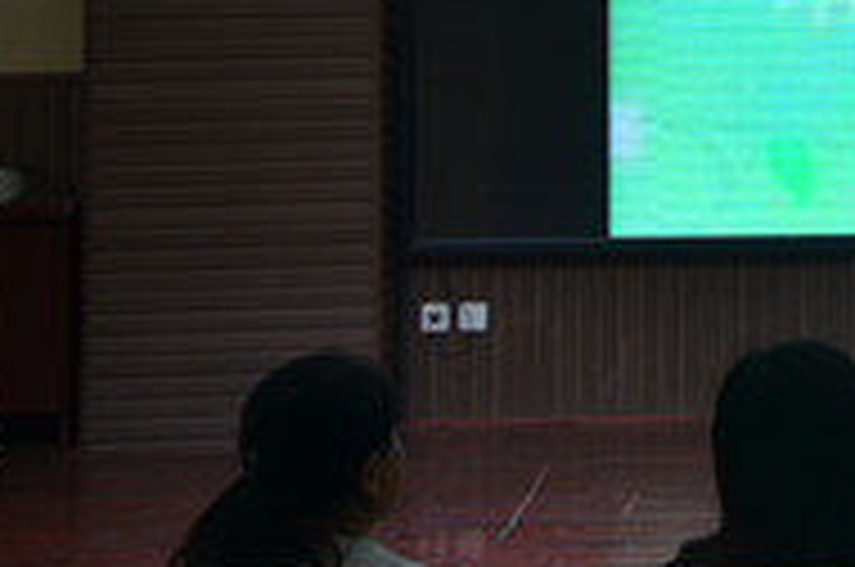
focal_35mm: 166
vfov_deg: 8.1
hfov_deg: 11.9
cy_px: -254
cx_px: 1251
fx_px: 3926
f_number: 5
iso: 400
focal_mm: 35
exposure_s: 1/100
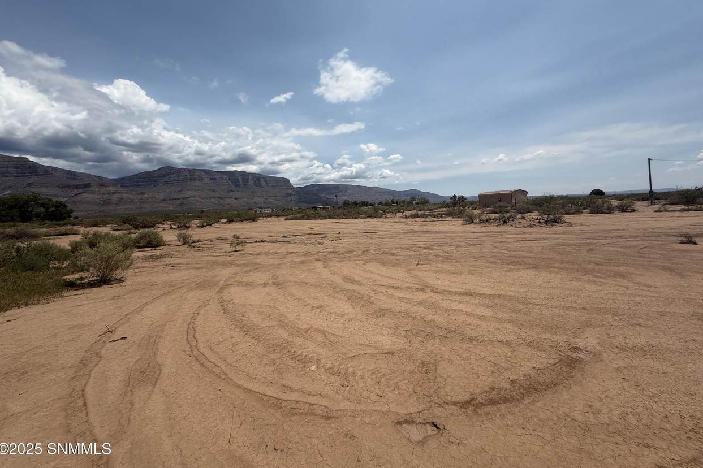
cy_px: 202
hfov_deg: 100.4
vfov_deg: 76.9
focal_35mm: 15
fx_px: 293
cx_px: 358
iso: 50
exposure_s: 1/6173
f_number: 2.2
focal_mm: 2.22
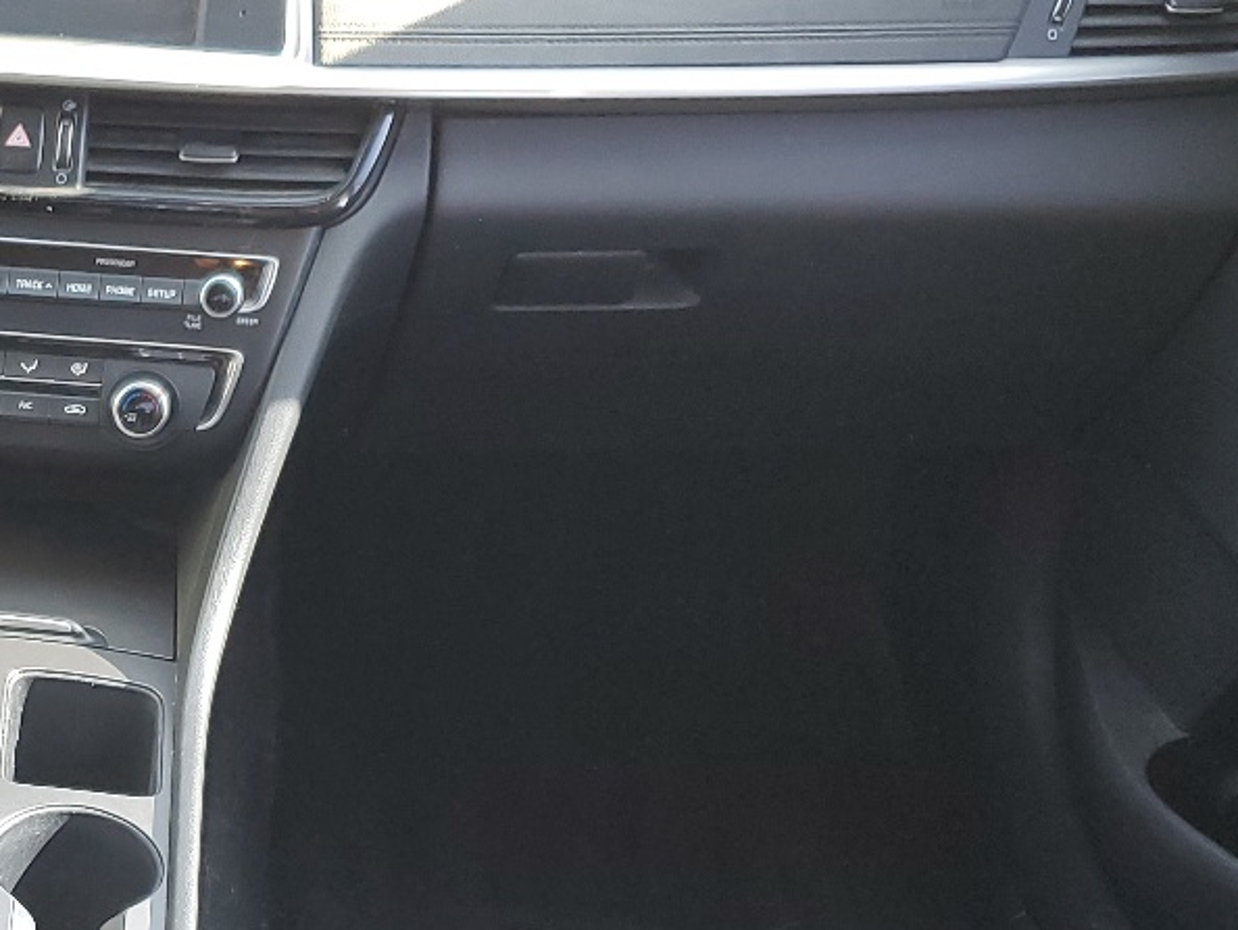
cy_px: 851
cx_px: 0
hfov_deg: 26.3
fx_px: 2504
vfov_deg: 20.6
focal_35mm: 70
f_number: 1.5
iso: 67
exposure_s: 1/60.2
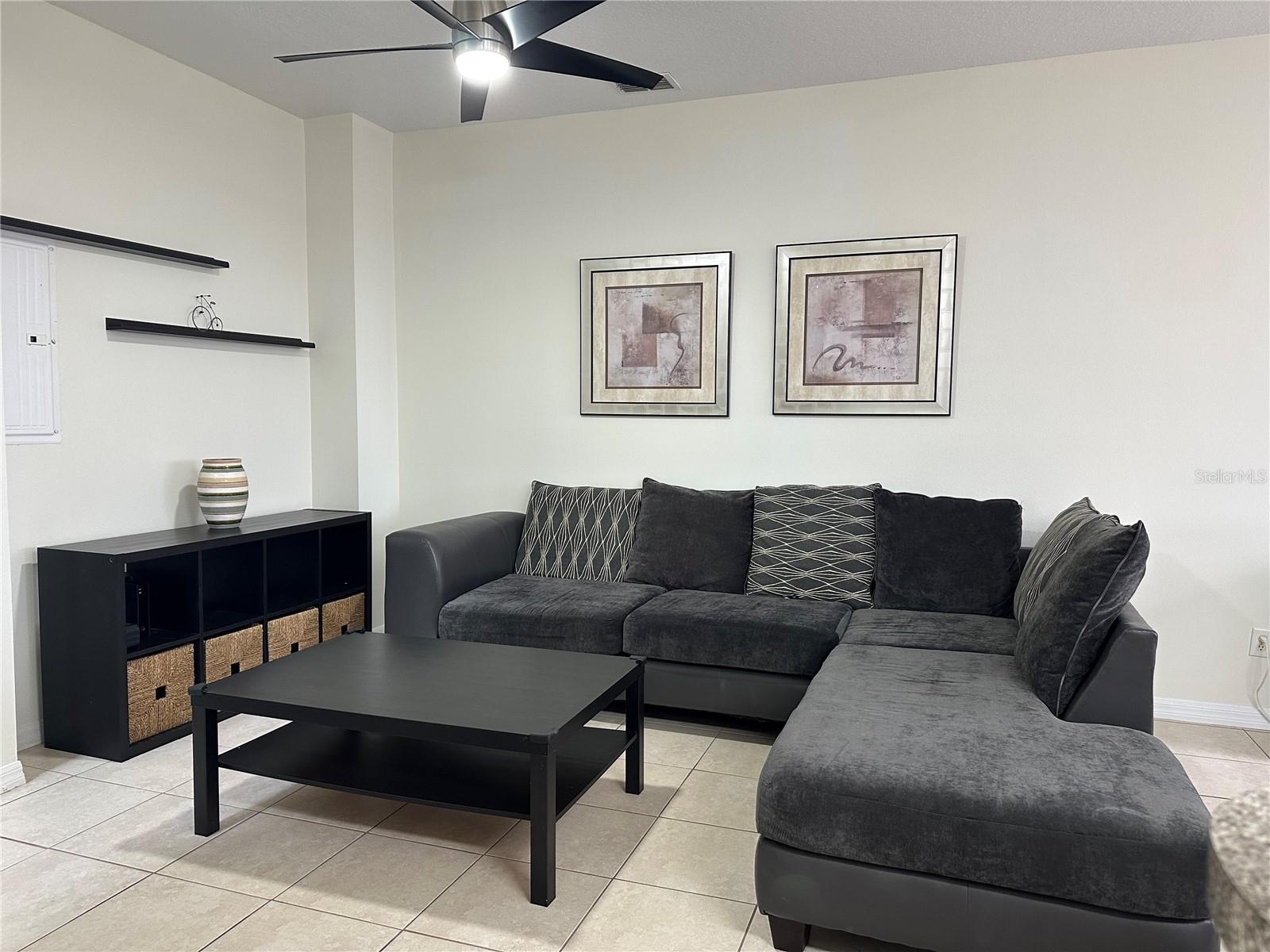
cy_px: 476
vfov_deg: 56.8
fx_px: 881
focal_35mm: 24
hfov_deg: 71.6
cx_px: 635
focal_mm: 6.86
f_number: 1.78
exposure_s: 1/60
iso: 200
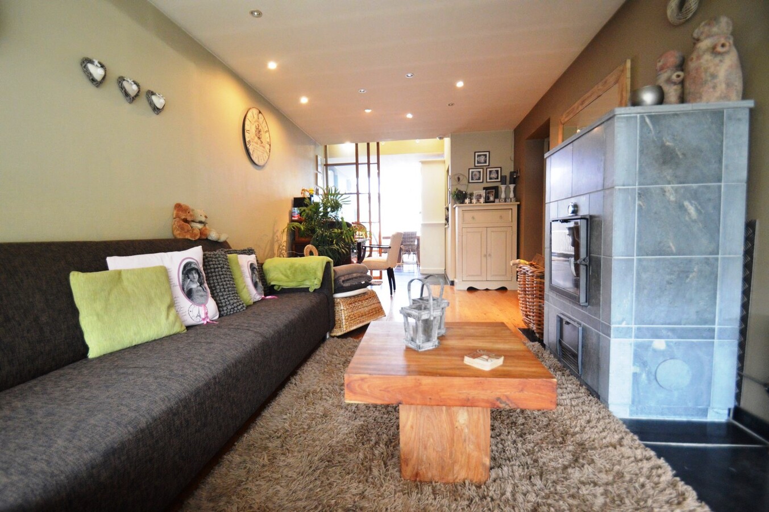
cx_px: 384
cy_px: 256
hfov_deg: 100.4
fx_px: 320
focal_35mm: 15
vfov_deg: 77.2
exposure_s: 1/60
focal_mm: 10
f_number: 3.5
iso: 1600
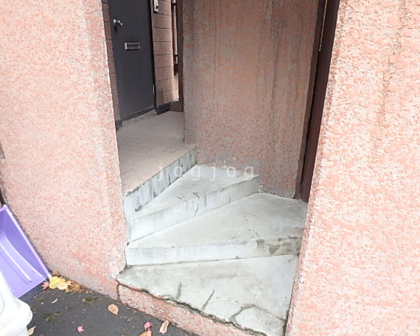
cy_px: 172
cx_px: 207
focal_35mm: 23
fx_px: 286
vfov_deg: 60.9
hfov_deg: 72.6
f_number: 3.5
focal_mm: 3.7
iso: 200
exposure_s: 1/40
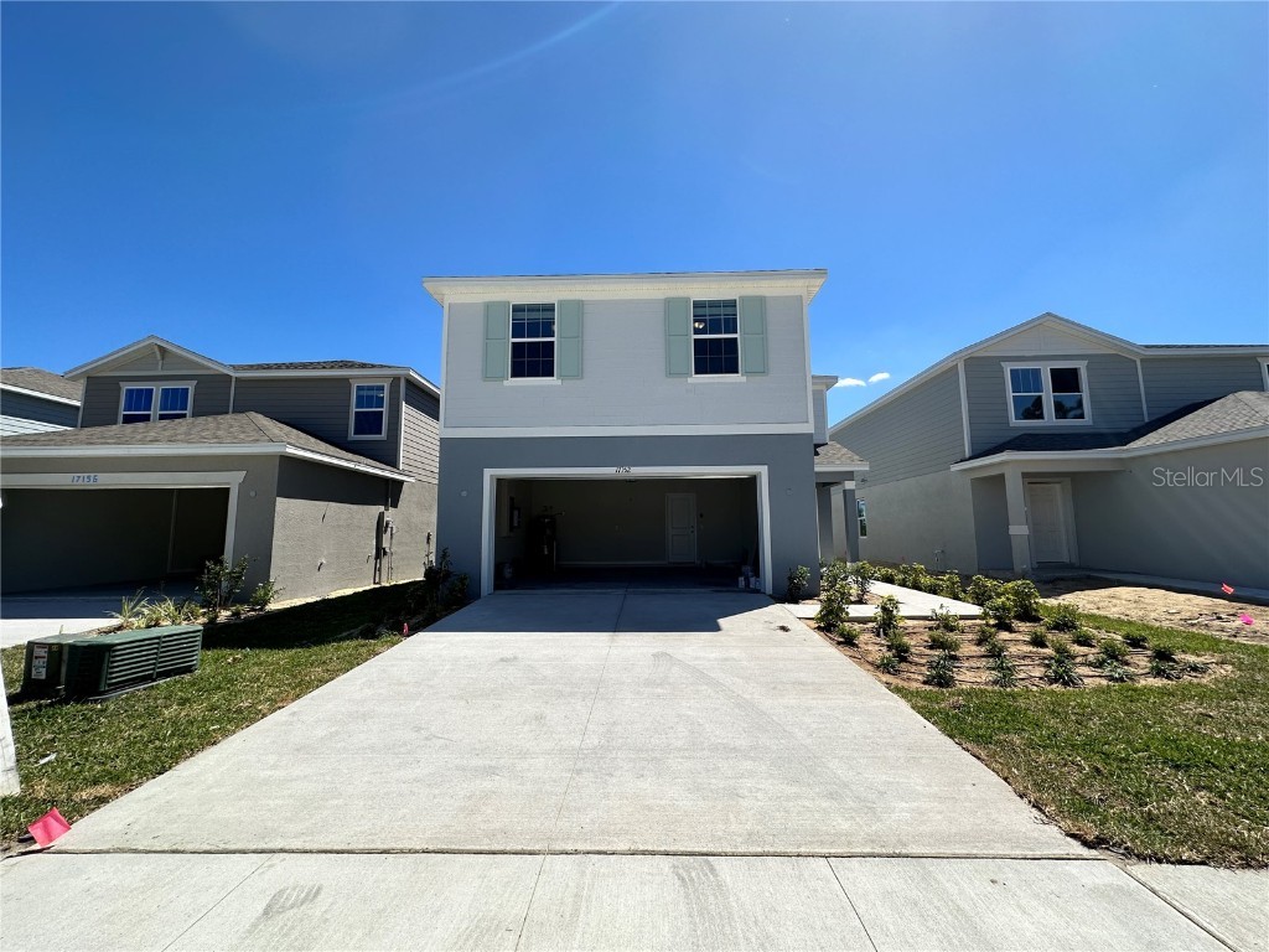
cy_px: 476
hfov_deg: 102.1
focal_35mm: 14
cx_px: 634
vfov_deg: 85.7
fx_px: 513
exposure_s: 1/2398
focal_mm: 2.22
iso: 50
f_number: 2.2
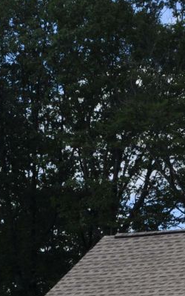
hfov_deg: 6.2
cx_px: 259
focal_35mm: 211
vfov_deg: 9.8
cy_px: 369
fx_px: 1702
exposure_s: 1/320
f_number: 10
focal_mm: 34
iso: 200
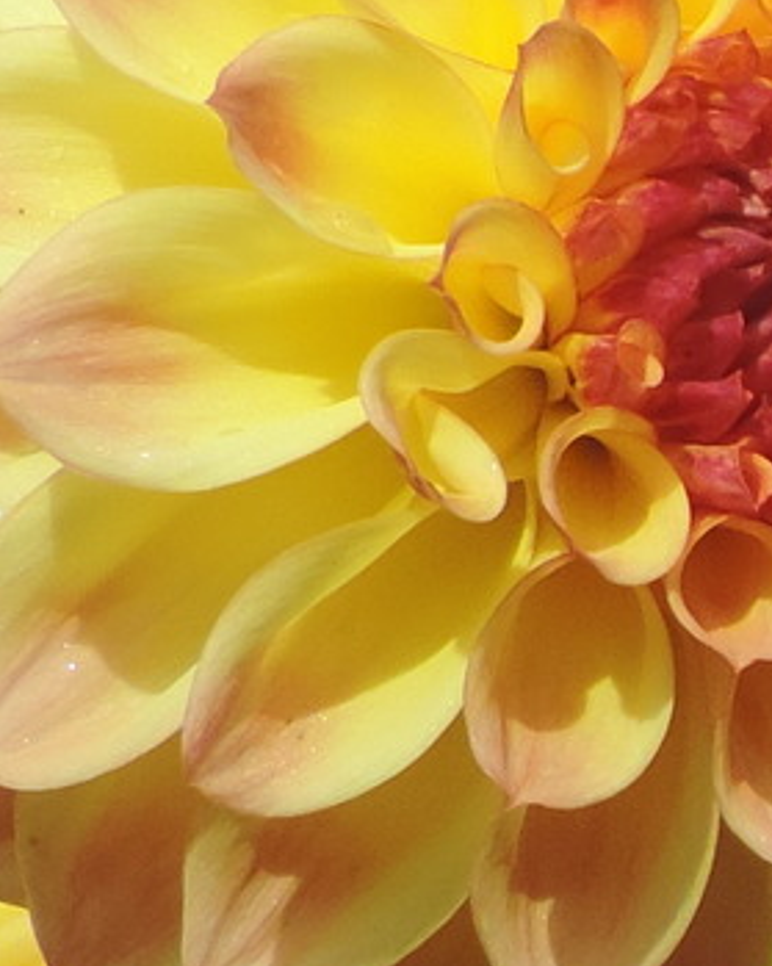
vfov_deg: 3.1
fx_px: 18001
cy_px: 990
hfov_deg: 2.4
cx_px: 1774
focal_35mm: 630
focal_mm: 16
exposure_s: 1/800
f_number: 4.1
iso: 80
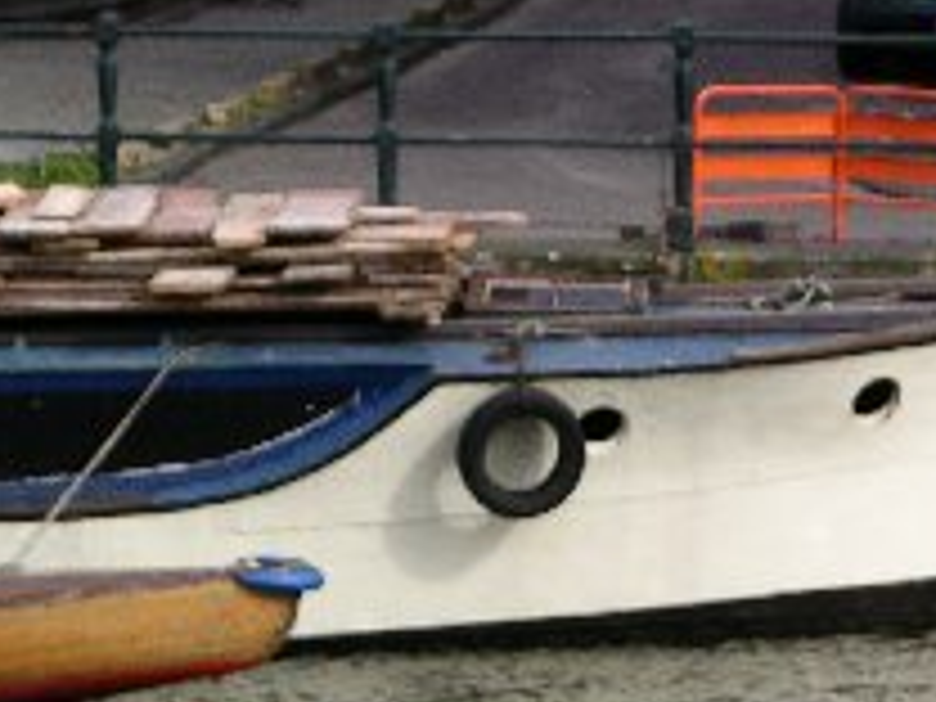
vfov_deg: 4.0
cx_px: 214
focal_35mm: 366
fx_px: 9896
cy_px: 904
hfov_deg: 5.4
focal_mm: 31.9
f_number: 5.4
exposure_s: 1/150
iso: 50
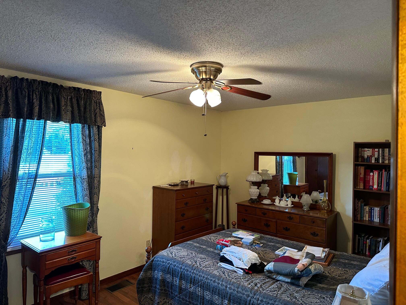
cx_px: 203
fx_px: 281
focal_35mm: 24
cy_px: 152
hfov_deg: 71.6
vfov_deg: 56.8
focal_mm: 6.86
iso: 320
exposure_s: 1/60
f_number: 1.78
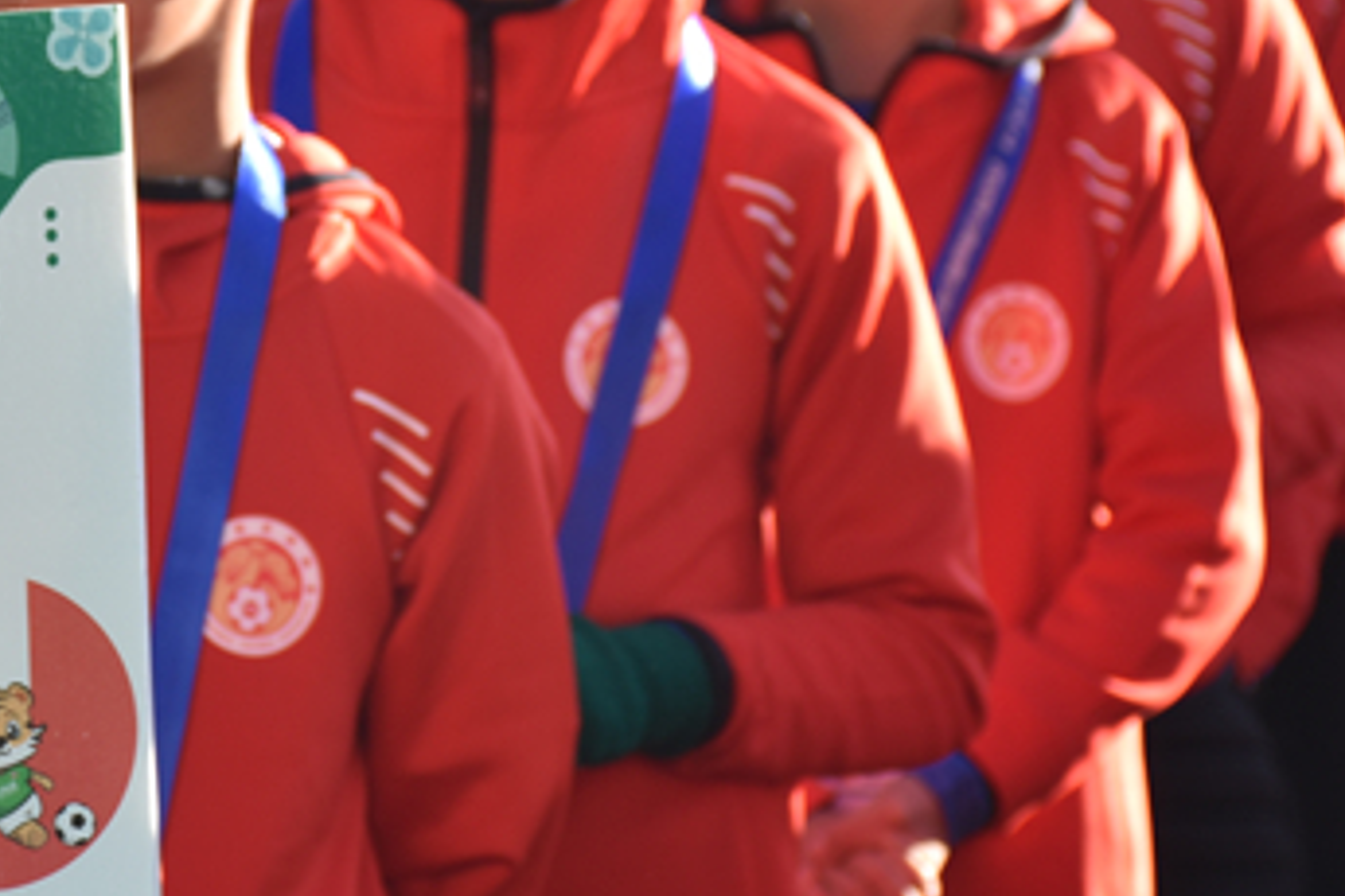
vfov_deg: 5.0
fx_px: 10357
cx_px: 370
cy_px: 316
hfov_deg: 7.4
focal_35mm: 277
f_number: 5
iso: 100
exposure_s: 1/160
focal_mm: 75
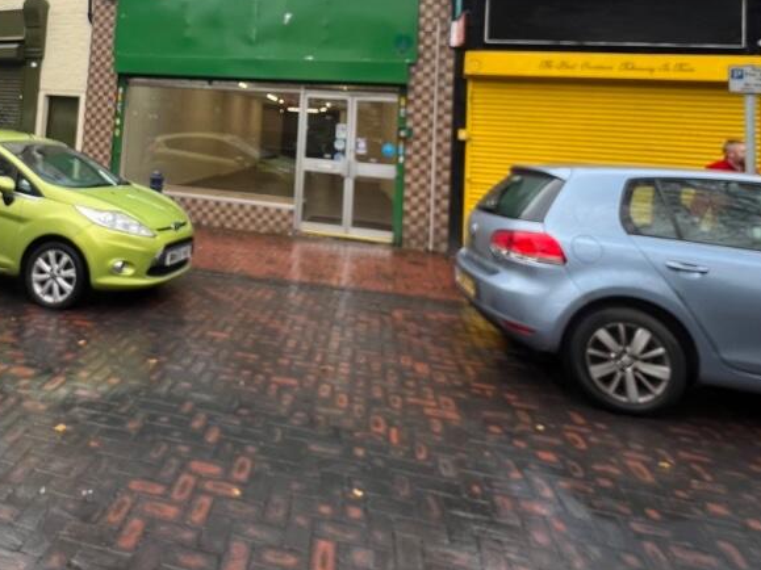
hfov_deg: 71.0
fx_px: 506
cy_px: 89
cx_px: 234
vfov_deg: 53.6
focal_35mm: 23
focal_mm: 1.57
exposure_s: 1/135
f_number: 1.8
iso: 32
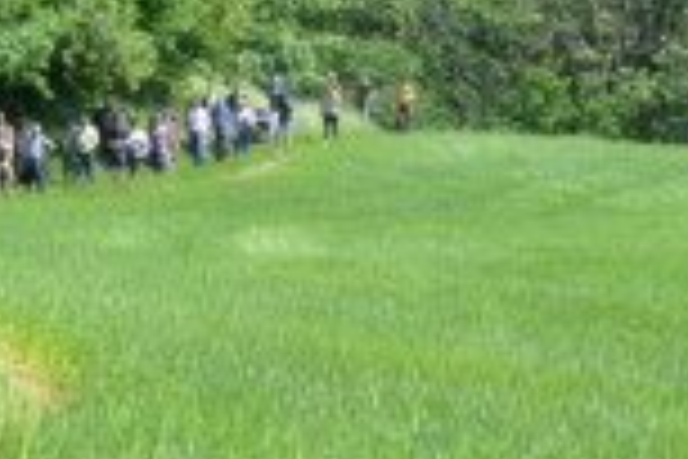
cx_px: -180
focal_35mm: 172
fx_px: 3287
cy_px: 216
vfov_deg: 8.0
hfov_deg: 11.7
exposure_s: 1/160
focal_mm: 22
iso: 100
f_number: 6.3
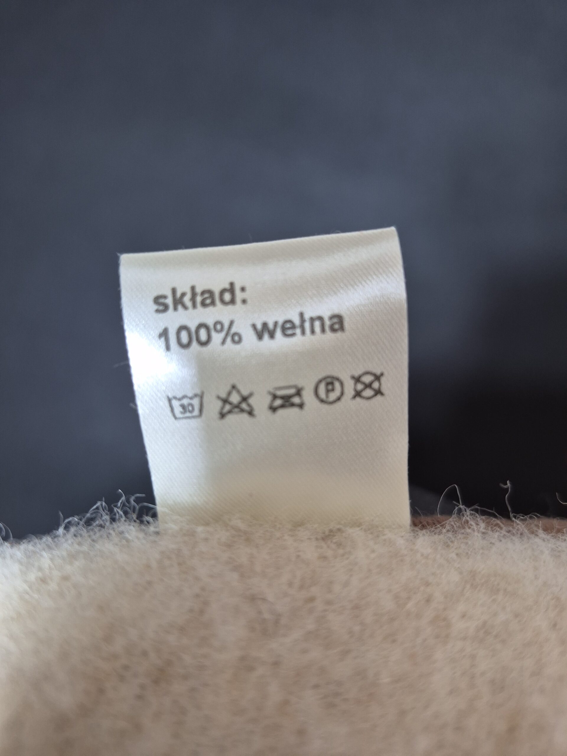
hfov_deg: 58.9
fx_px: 502
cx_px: 284
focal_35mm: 23
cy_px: 378
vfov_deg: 73.9
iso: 160
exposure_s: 1/100
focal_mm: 5.4
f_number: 1.8
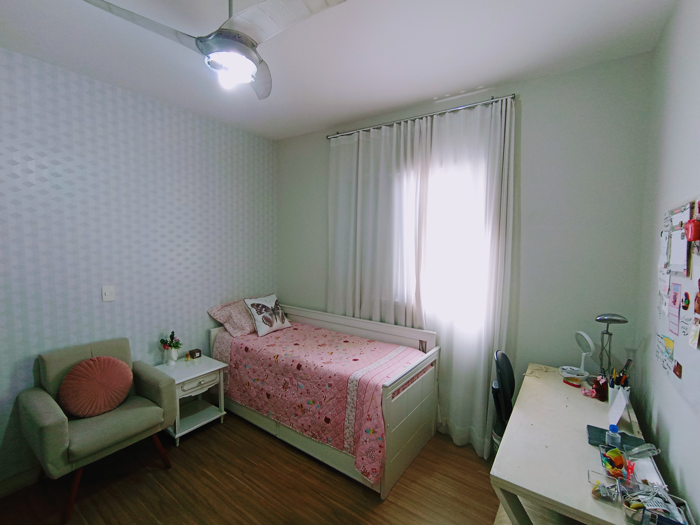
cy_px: 262
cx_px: 350
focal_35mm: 16
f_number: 2.2
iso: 95
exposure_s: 1/60
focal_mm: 1.65
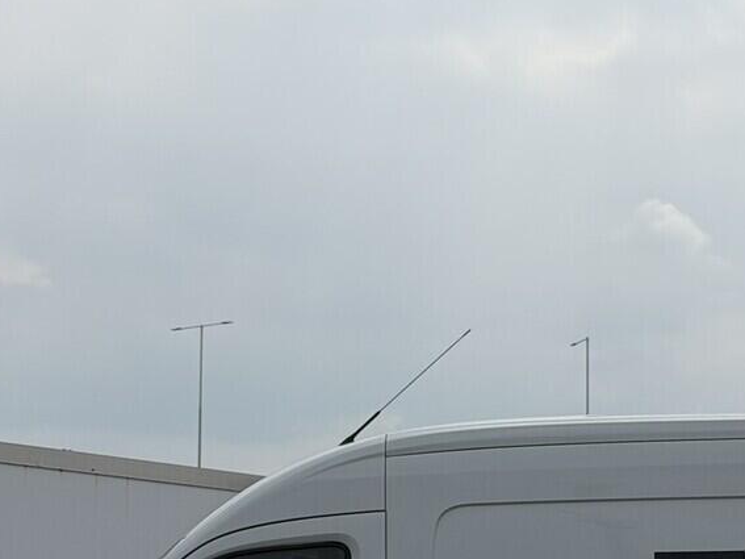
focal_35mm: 122
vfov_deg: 12.0
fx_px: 2625
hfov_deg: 16.0
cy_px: 534
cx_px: 618
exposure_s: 1/16129
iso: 64
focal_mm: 6.76
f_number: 1.78
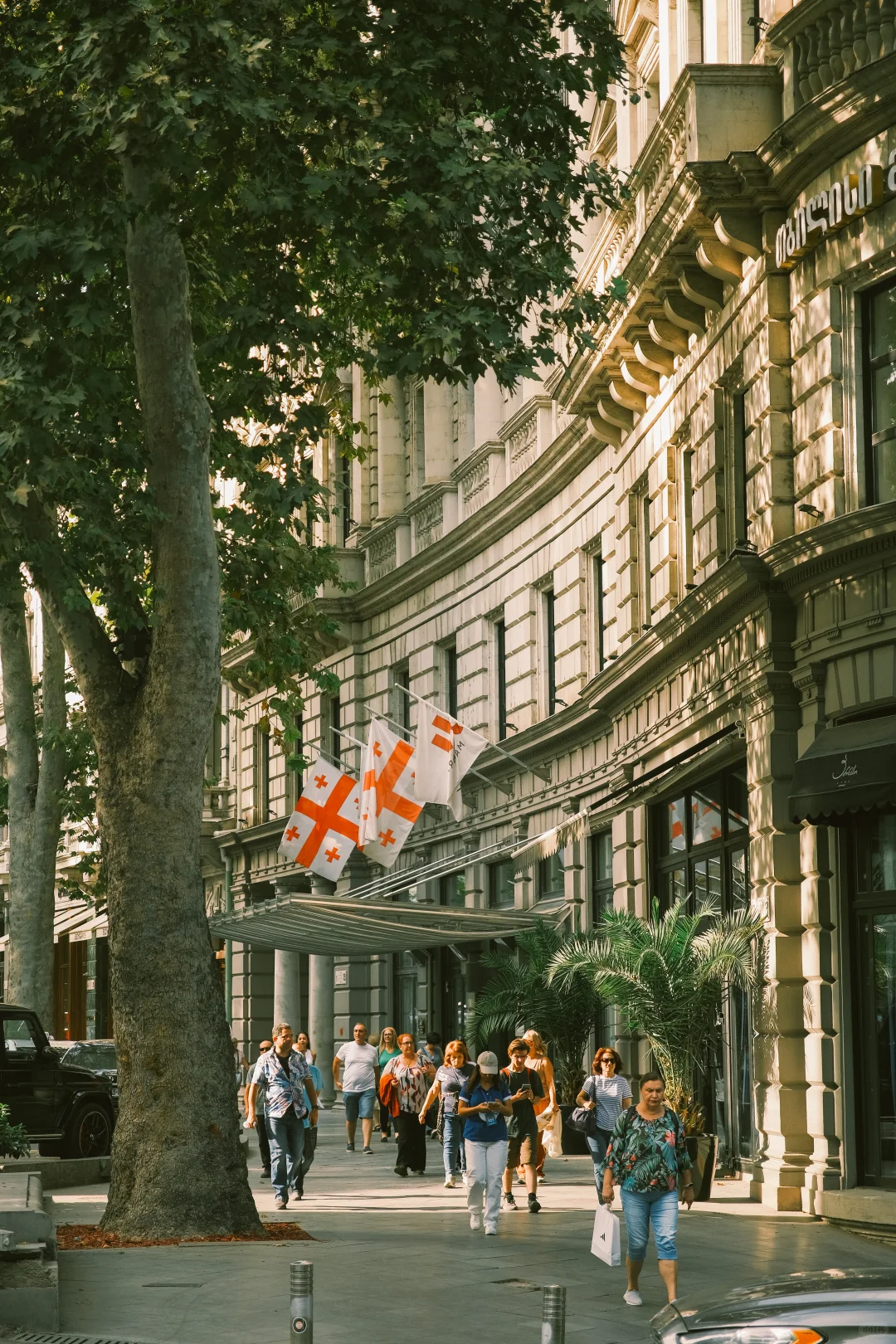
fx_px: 2800
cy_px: 672
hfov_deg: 18.2
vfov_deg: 27.0
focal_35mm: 75
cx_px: 448
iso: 250
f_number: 2.8
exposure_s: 1/800
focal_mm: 50
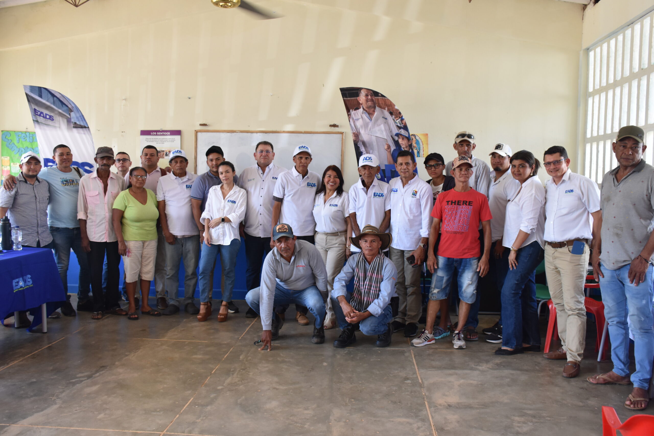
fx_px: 545
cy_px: 218
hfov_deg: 61.9
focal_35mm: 30
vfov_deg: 43.6
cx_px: 327
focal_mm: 20
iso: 800
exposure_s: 1/100
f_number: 5
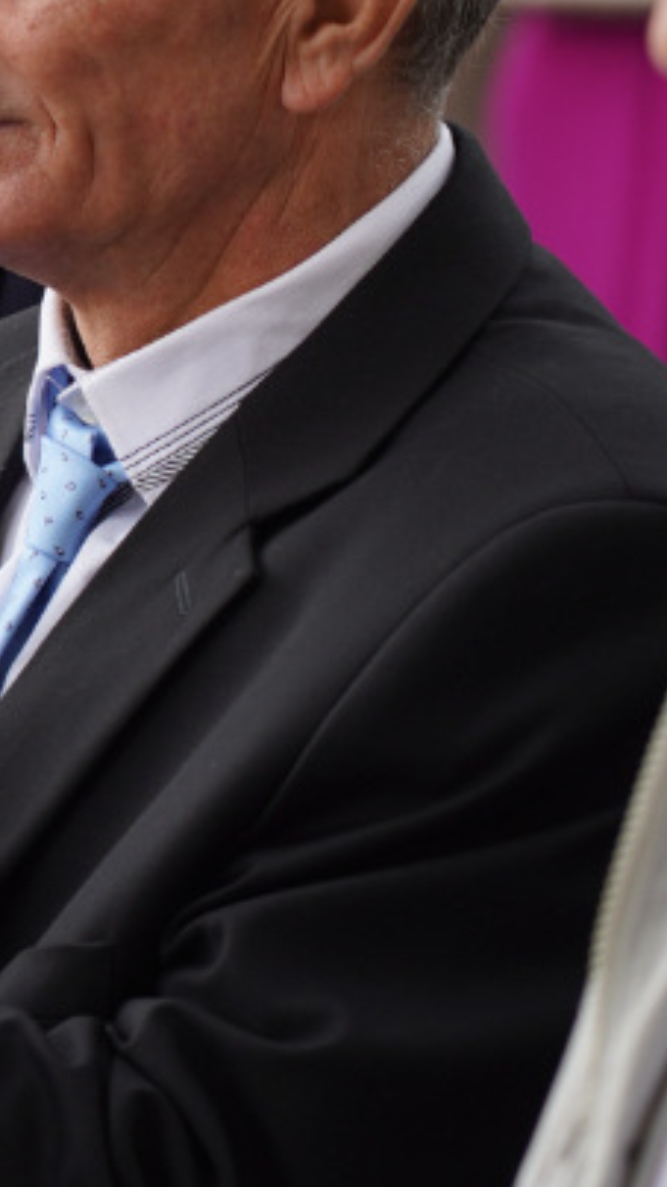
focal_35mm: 354
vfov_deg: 6.1
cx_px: -746
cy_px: 19
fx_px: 11140
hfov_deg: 3.4
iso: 100
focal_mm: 105
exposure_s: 1/100
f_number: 4.5
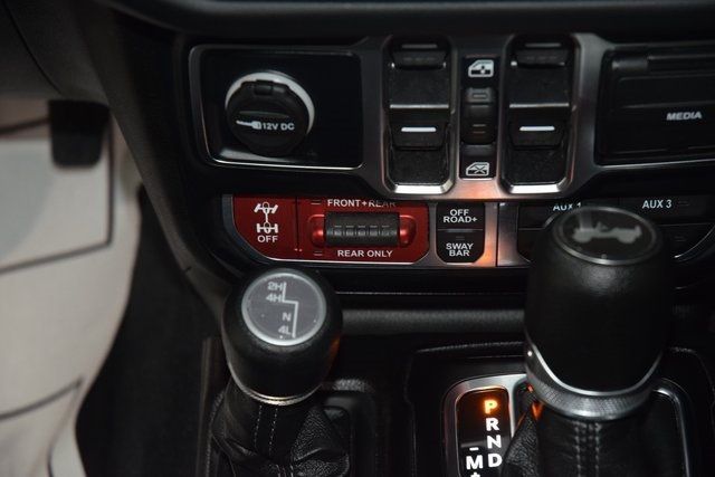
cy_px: 238
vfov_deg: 13.0
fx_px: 2086
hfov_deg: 19.5
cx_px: 358
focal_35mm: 105
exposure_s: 1/50
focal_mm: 70
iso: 2000
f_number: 4.5
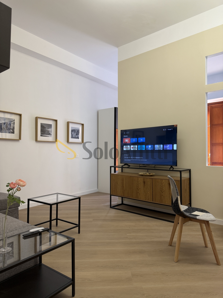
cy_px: 149
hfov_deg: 56.8
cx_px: 112
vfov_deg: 71.6
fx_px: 206
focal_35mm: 24
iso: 160
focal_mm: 6.76
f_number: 1.78
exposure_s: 1/100
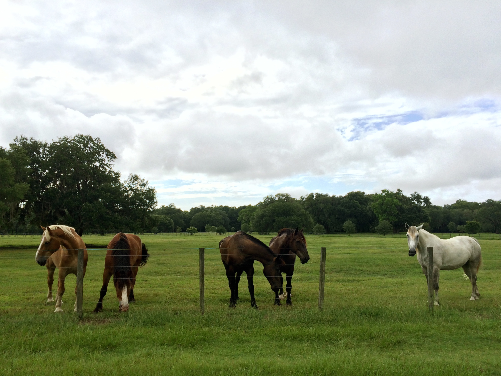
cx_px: 250
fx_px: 420
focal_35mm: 29
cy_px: 188
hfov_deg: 61.7
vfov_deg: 48.2
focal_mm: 4.15
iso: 32
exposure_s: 1/892
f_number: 2.2
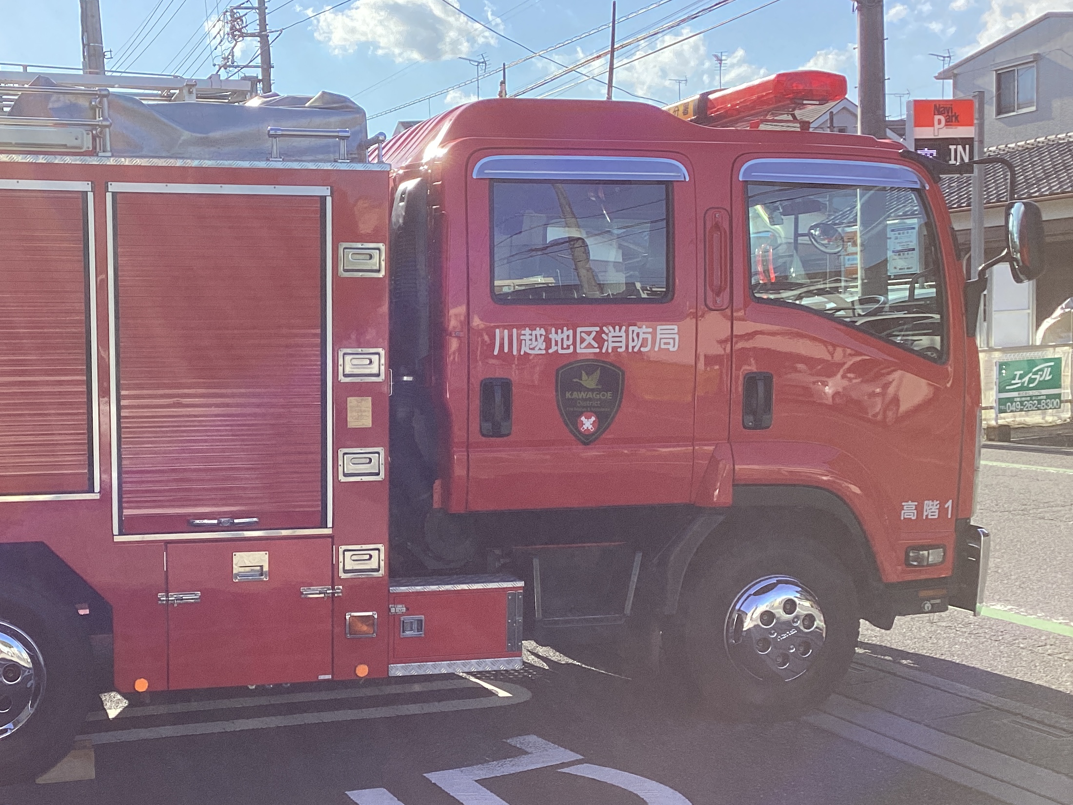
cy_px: 504
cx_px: 281
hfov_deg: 40.2
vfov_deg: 31.4
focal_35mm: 46
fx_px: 1426
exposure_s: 1/754
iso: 25
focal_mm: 3.3
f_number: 2.4
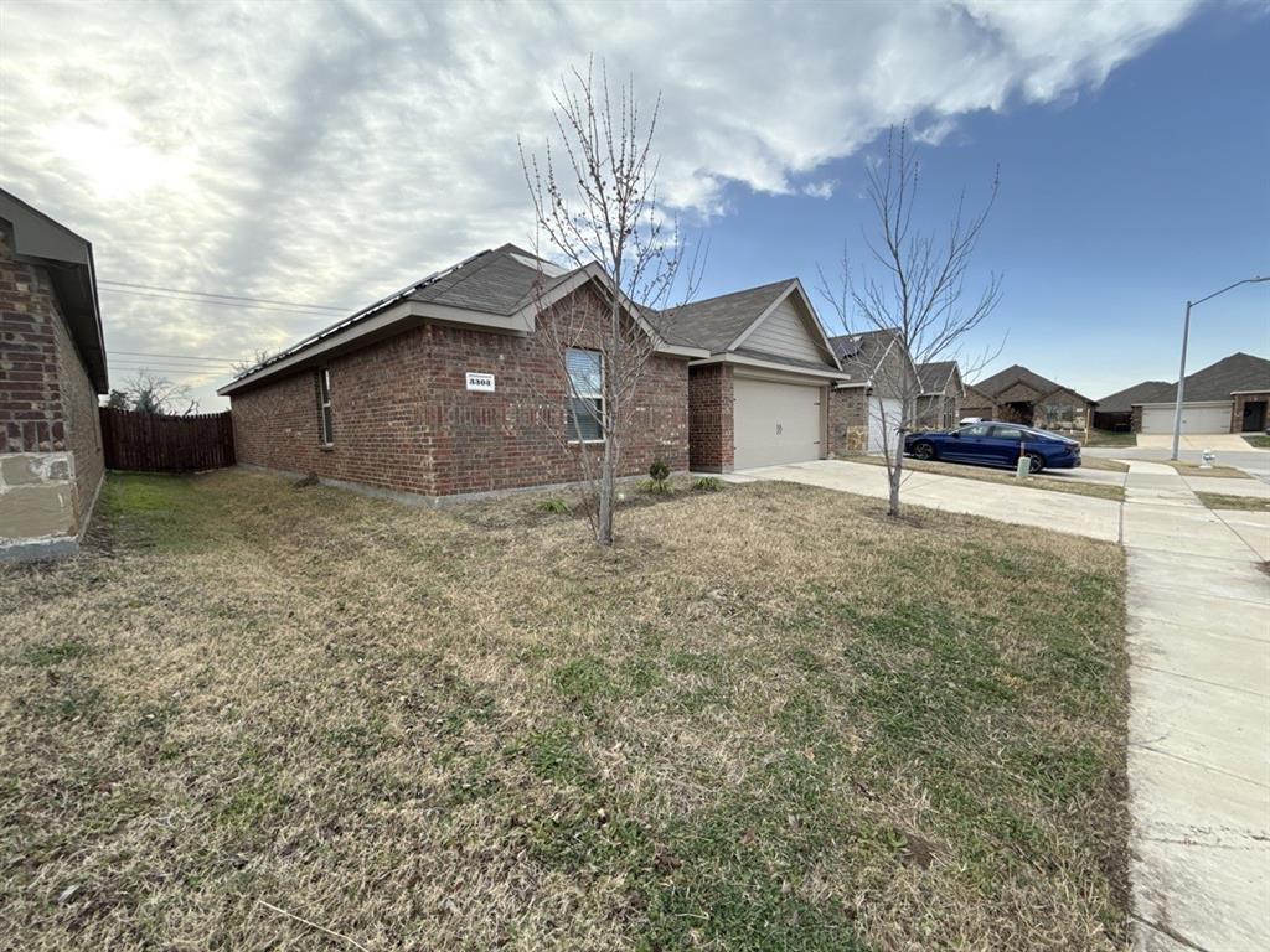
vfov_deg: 85.7
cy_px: 476
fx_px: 514
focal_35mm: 14
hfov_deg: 102.1
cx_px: 635
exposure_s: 1/479
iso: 64
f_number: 2.2
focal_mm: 2.22
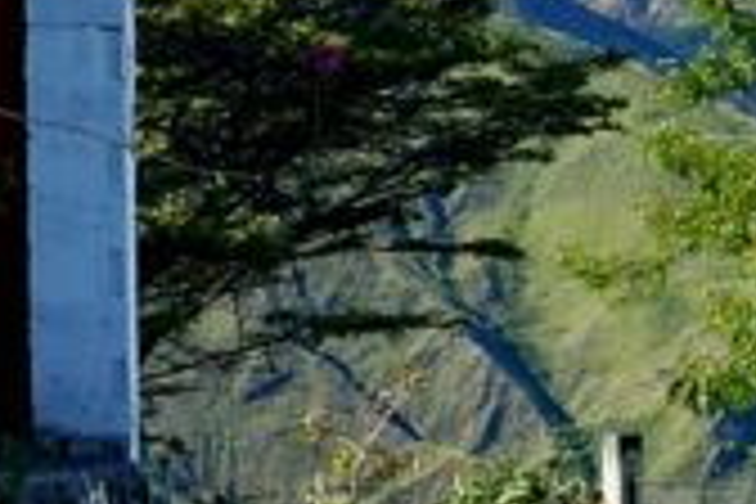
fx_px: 3906
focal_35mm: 186
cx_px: 1278
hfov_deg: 10.5
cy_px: 450
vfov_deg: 7.4
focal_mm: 38
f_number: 14
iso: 250
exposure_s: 1/80
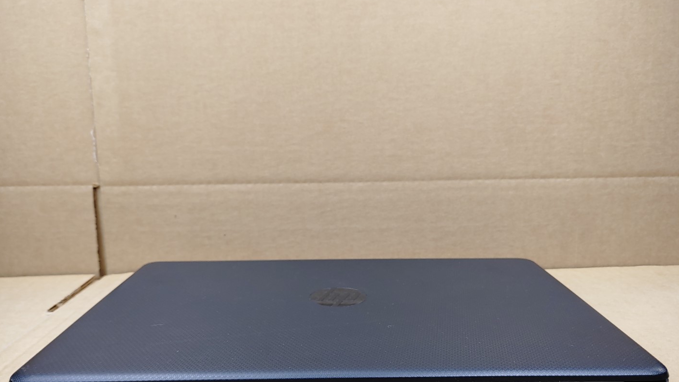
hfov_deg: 66.1
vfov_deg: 39.7
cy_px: 254
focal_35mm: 29
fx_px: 522
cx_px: 338
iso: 50
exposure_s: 1/120
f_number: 1.8
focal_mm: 4.36
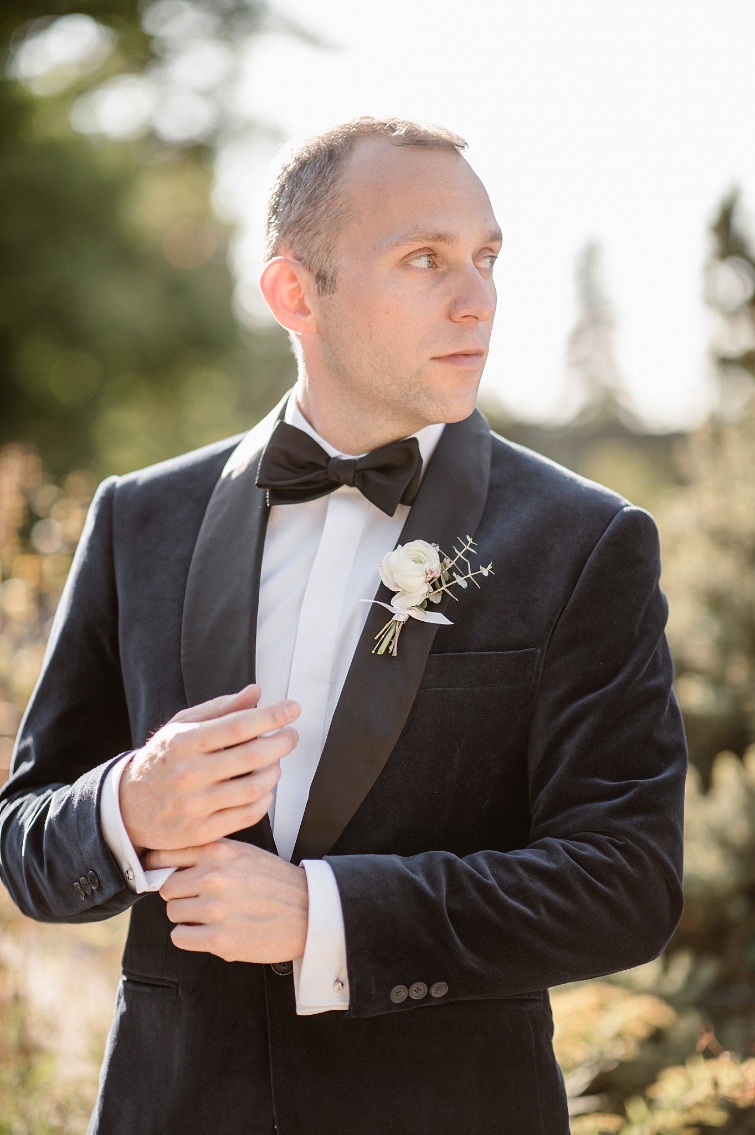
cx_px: 378
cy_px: 568
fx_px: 2677
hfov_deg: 16.1
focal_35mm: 85
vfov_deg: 23.9
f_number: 1.8
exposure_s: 1/1600
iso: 200
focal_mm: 85
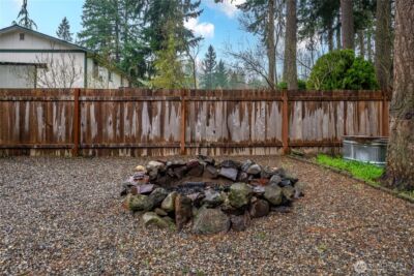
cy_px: 138
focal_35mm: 23
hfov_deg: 76.1
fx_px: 265
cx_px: 207
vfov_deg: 55.1
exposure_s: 1/30
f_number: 7.1
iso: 500
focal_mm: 23
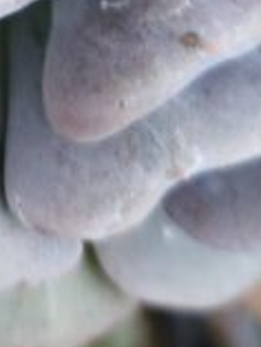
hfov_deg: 12.5
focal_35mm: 117
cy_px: -362
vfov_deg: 14.0
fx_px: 1175
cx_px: -2
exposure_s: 1/120
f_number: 1.8
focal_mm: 5.4
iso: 250
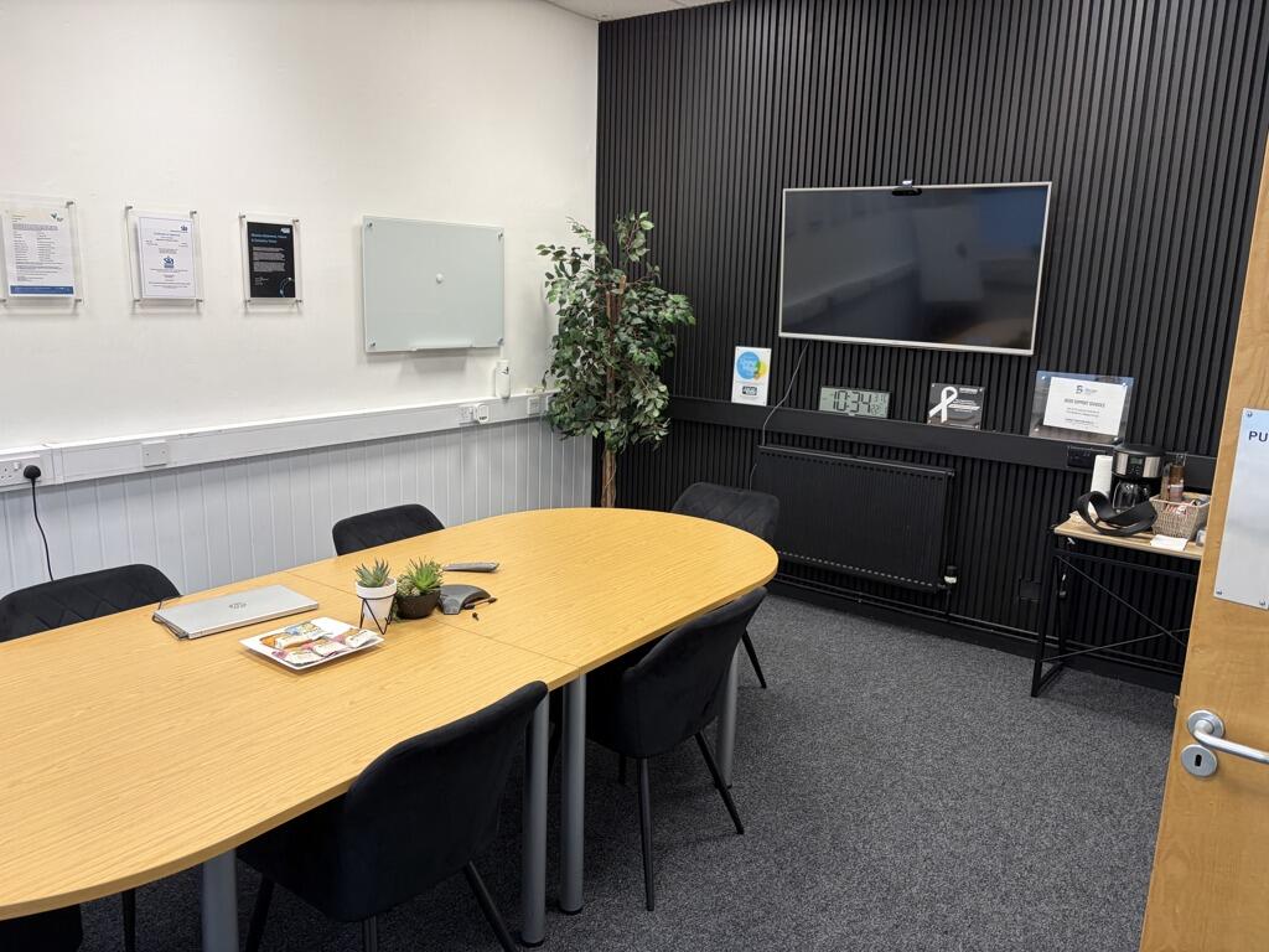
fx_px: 953
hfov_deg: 67.3
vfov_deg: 53.1
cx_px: 634
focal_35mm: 26
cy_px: 476
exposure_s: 1/100
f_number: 1.6
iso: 80
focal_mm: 5.96
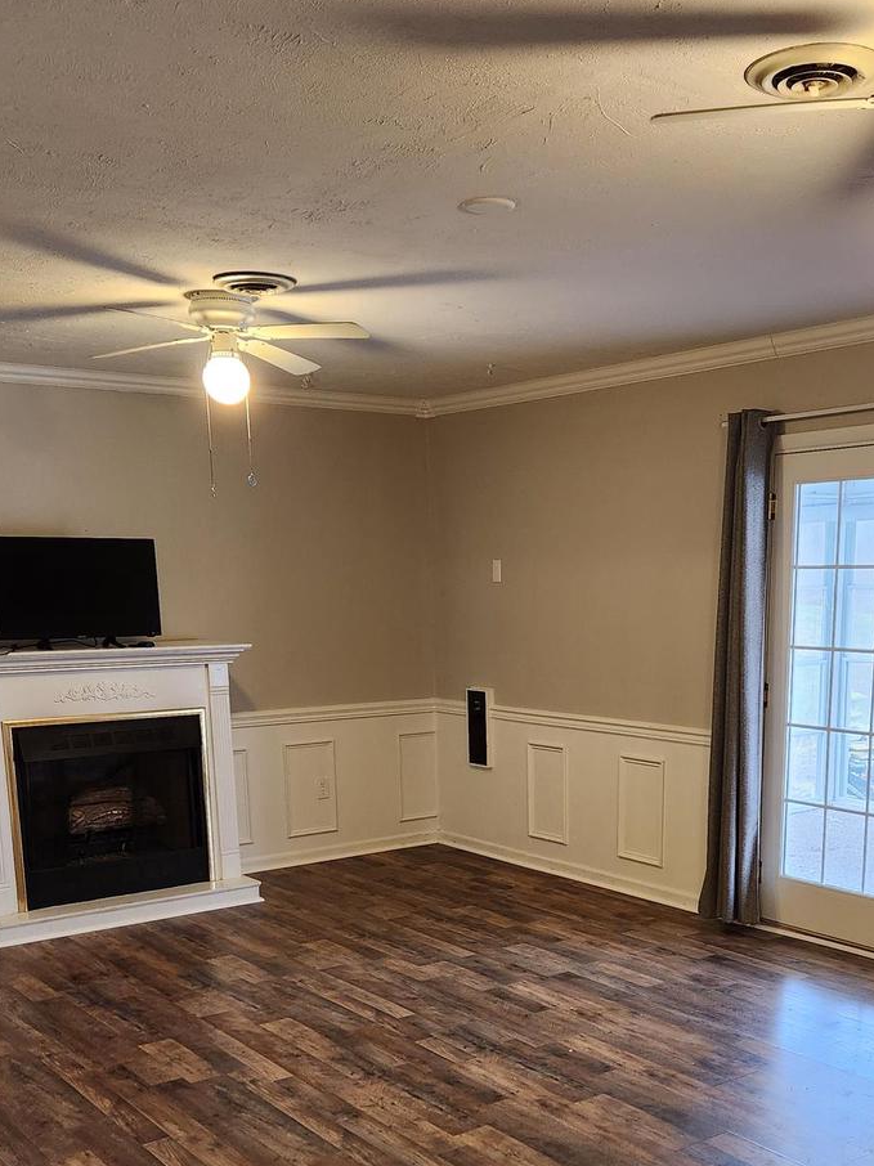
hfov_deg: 36.6
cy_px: 837
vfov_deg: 46.6
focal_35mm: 39
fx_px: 1314
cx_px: 548
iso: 400
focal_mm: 5.4
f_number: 1.8
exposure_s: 1/120
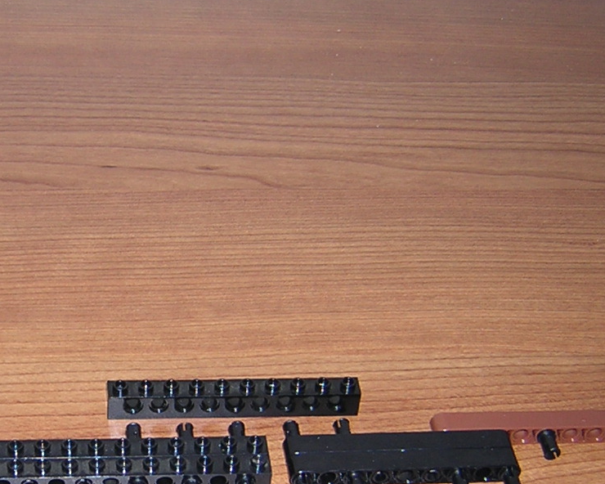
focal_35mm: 76
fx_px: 1361
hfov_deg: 24.7
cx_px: 126
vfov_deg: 20.1
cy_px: 334
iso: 100
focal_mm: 4.7
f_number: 2.6
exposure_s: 1/60.1
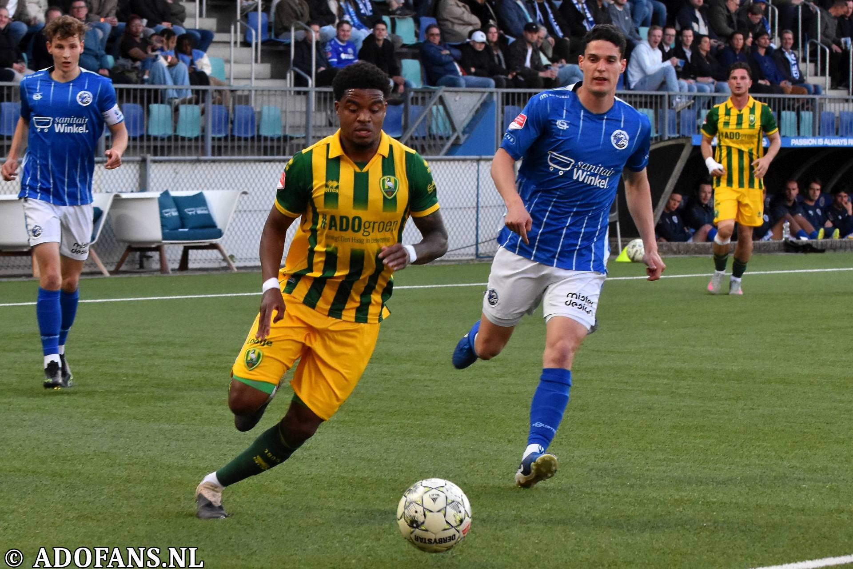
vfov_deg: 11.4
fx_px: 2843
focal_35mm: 120
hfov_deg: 17.1
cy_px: 284
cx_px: 426
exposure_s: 1/640
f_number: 4.5
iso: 1600
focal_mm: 80
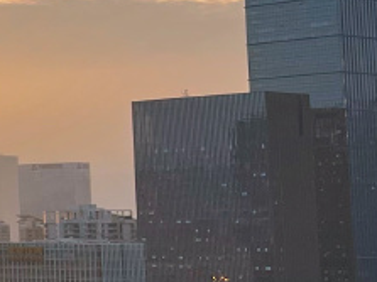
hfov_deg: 11.0
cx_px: -634
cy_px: 105
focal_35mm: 140
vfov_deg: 10.6
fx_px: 1524
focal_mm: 5.7
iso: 50
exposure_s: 1/2165
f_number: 1.5
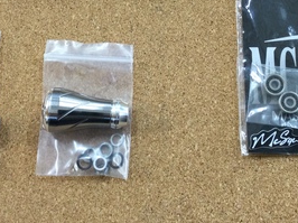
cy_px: -4
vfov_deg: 20.3
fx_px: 602
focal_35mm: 70
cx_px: 169
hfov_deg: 27.8
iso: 64
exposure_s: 1/30
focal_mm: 3.3
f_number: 2.4
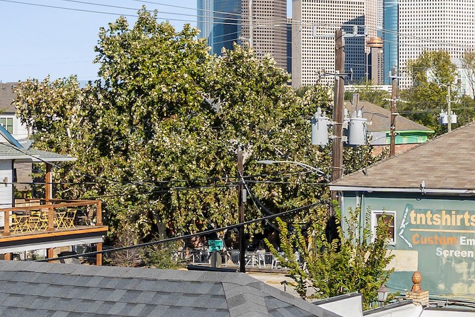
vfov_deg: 13.1
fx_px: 1372
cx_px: 592
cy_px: 97
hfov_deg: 18.5
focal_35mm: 104
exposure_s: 1/320
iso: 100
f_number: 8
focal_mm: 24
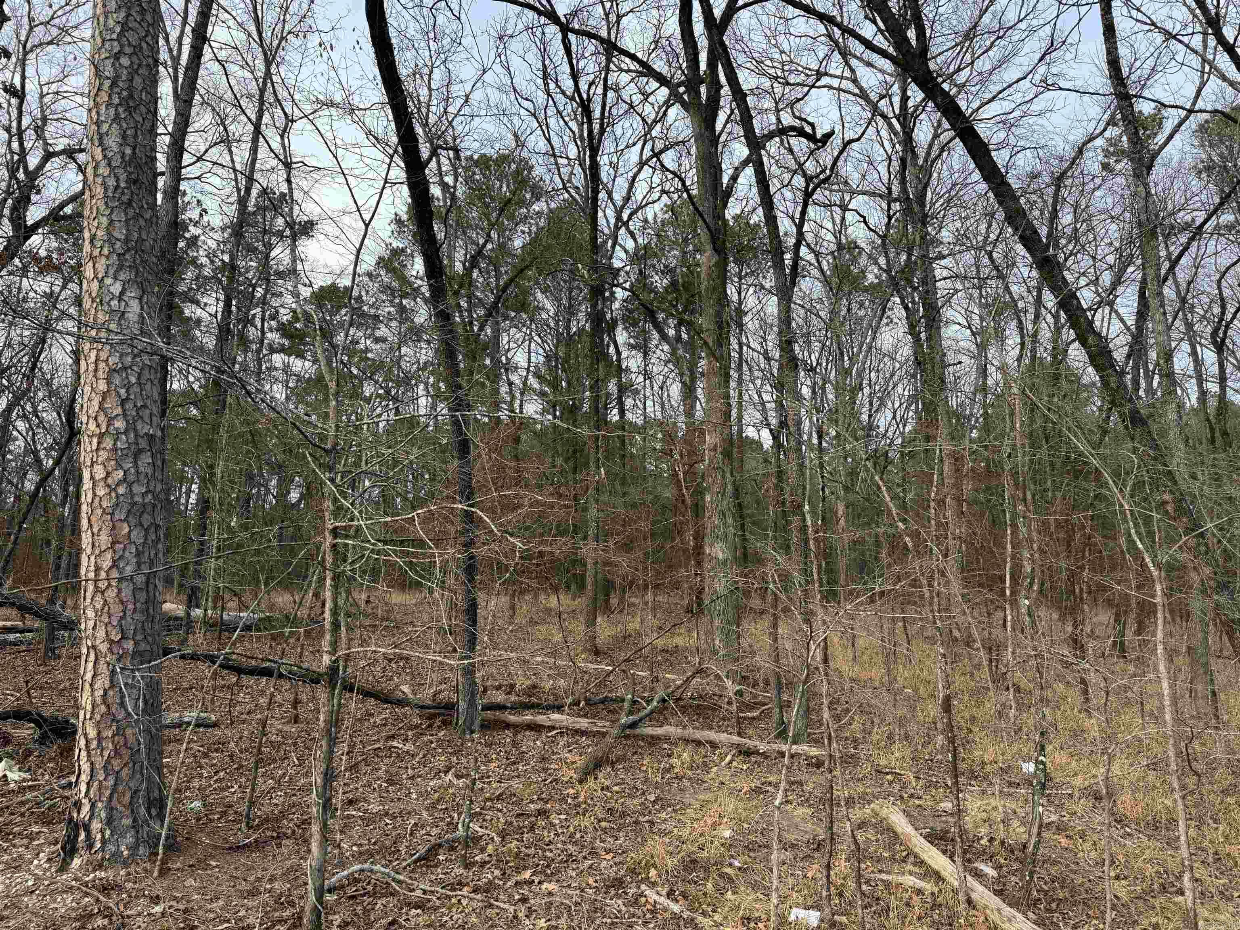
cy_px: 465
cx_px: 620
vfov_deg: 56.8
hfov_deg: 71.6
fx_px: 860
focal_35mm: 24
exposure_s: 1/130
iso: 64
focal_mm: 6.76
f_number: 1.78
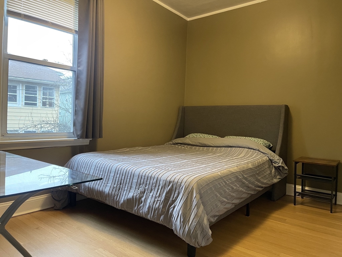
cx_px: 171
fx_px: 247
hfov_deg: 69.4
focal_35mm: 25
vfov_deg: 54.9
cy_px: 128
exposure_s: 1/60
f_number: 1.6
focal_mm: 5.1
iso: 400
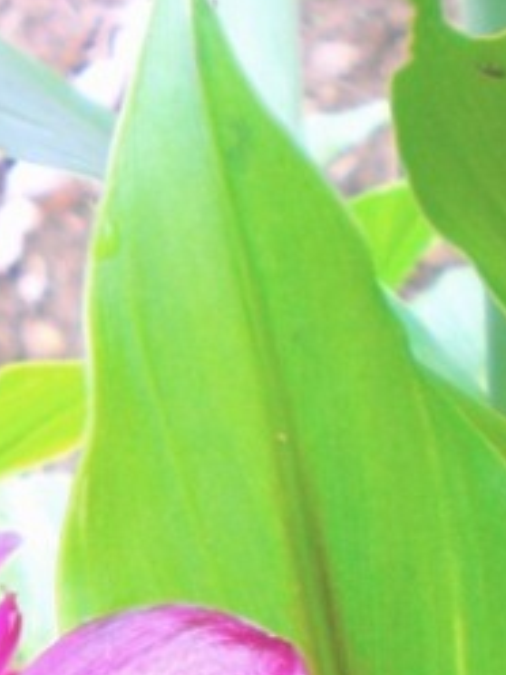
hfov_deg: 11.8
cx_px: -408
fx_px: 2261
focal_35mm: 116
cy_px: 614
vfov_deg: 16.7
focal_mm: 6.3
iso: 50
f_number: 3.1
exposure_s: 1/80
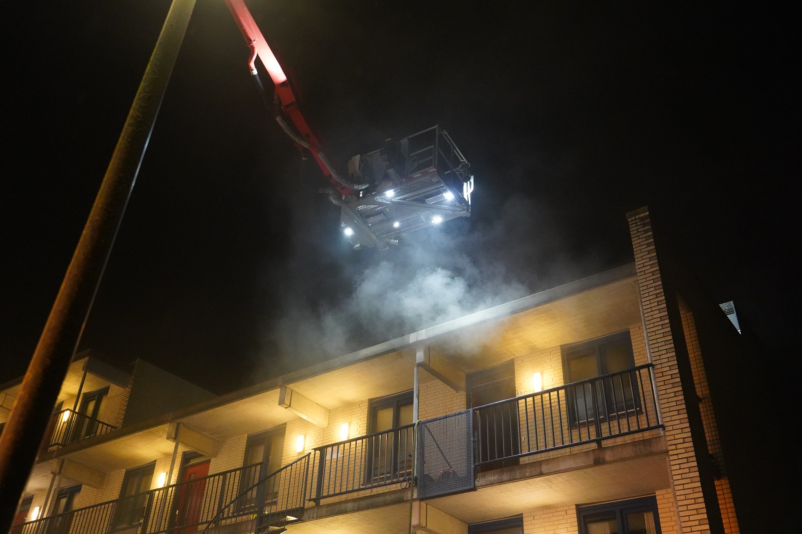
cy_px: 267
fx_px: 735
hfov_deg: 57.2
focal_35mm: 33
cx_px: 401
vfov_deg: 40.0
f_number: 4
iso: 12800
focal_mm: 33
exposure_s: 1/125
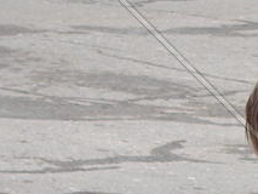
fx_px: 3251
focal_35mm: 436
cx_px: 423
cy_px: 302
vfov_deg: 3.4
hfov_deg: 4.5
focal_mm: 20
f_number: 4
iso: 200
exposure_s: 1/320
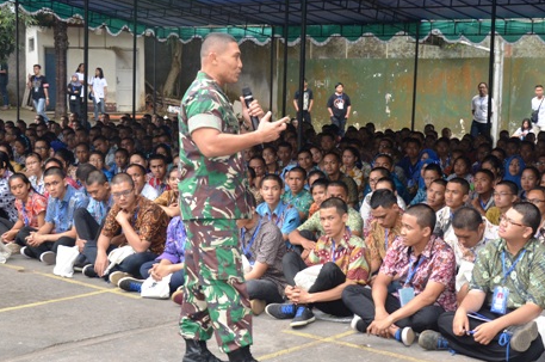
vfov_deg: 21.5
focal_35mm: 63
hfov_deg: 31.8
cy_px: 202
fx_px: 952
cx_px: 340
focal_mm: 30
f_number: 5
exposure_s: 1/100
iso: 320
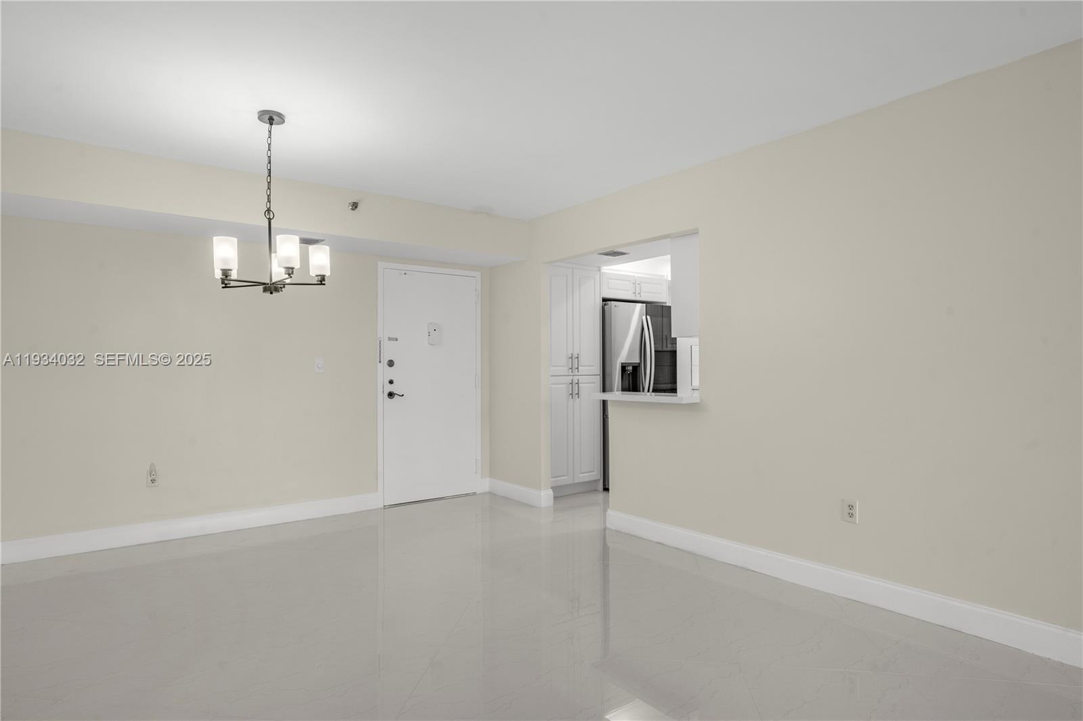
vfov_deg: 64.5
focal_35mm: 19
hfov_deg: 86.9
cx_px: 542
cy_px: 360
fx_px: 571
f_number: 9
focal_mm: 19
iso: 640
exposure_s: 1/160
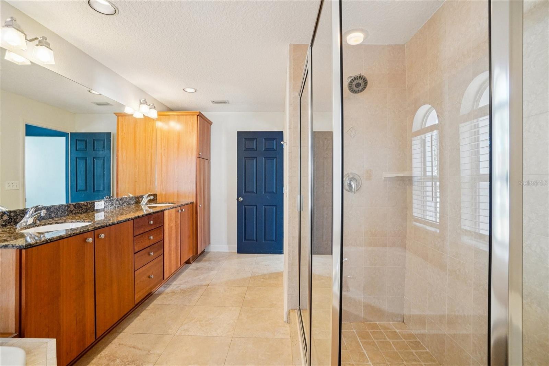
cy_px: 183
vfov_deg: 77.3
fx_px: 229
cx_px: 274
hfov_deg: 100.4
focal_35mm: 15
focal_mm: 10
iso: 1000
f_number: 8
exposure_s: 1/30
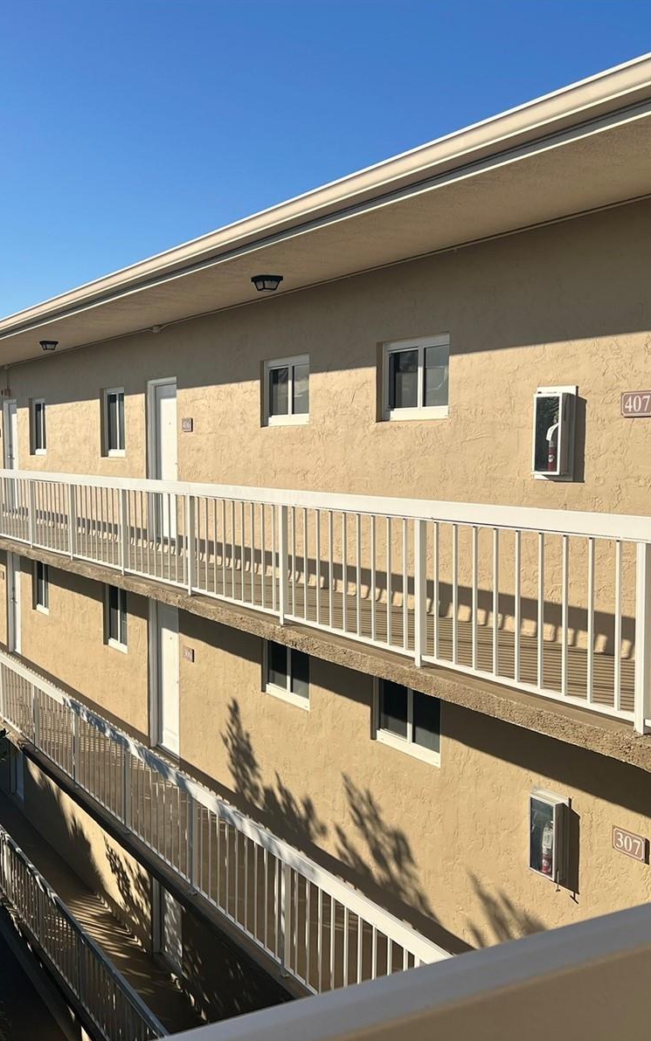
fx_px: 1050
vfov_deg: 52.7
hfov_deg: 33.9
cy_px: 522
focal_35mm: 37
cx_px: 187
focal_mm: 5.7
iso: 50
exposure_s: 1/5882
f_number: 1.5
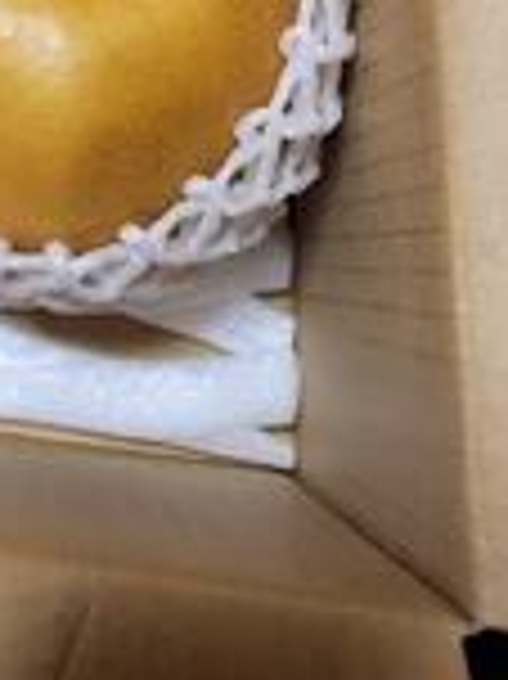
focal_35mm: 61
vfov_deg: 26.6
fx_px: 1195
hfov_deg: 21.8
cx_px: -135
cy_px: -216
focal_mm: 5.4
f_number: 1.8
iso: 640
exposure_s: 1/120
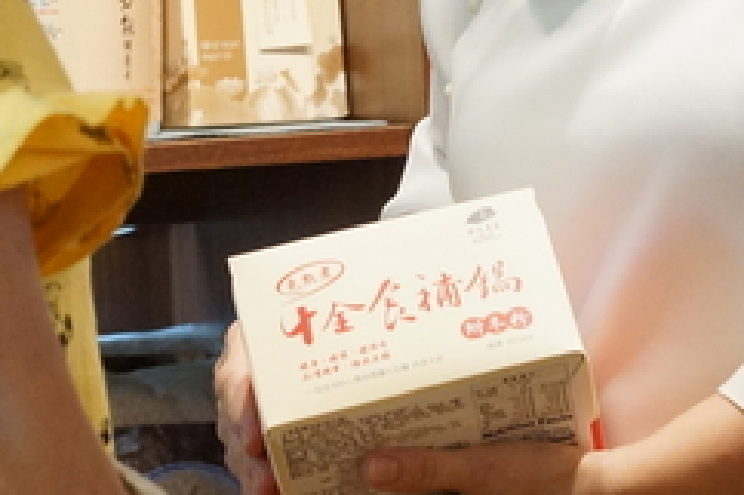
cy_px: -251
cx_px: 129
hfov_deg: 8.3
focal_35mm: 248
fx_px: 5122
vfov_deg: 5.5
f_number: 4
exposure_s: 1/80
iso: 1000
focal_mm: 40
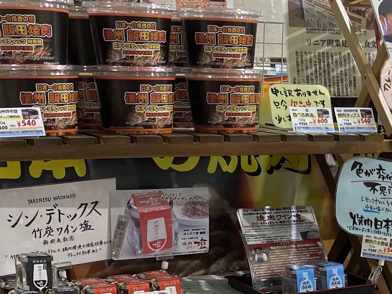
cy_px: 332
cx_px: 466
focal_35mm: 84
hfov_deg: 21.7
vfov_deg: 17.0
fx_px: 951
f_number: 1.8
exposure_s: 1/60
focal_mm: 4.25
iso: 64
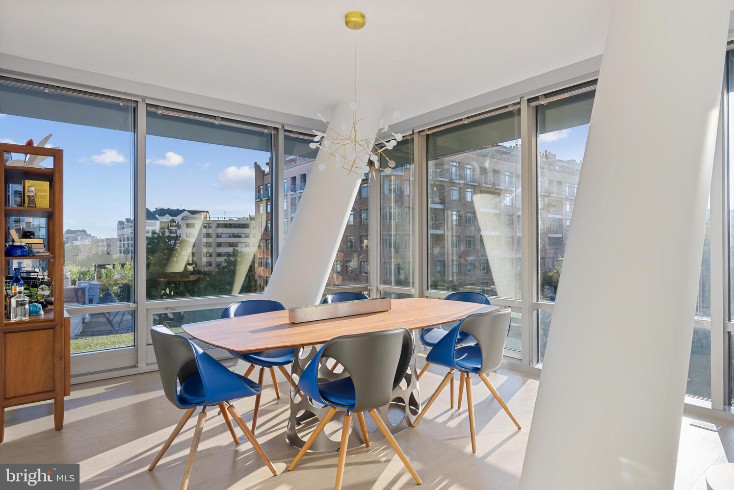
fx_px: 428
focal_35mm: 21
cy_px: 245
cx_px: 367
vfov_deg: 59.5
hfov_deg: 81.2
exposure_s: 1/25
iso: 200
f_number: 7.1
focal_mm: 21
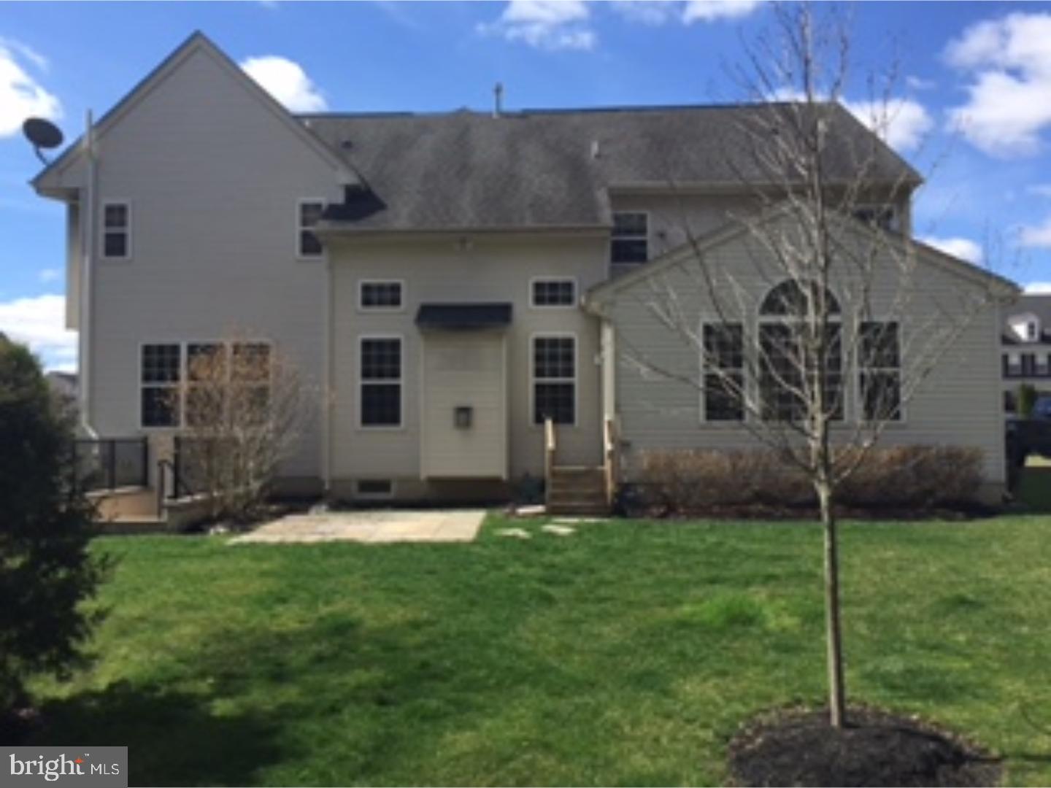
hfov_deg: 61.7
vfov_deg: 48.2
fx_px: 880
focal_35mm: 29
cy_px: 394
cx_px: 526
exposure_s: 1/1522
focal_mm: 4.15
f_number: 2.2
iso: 32
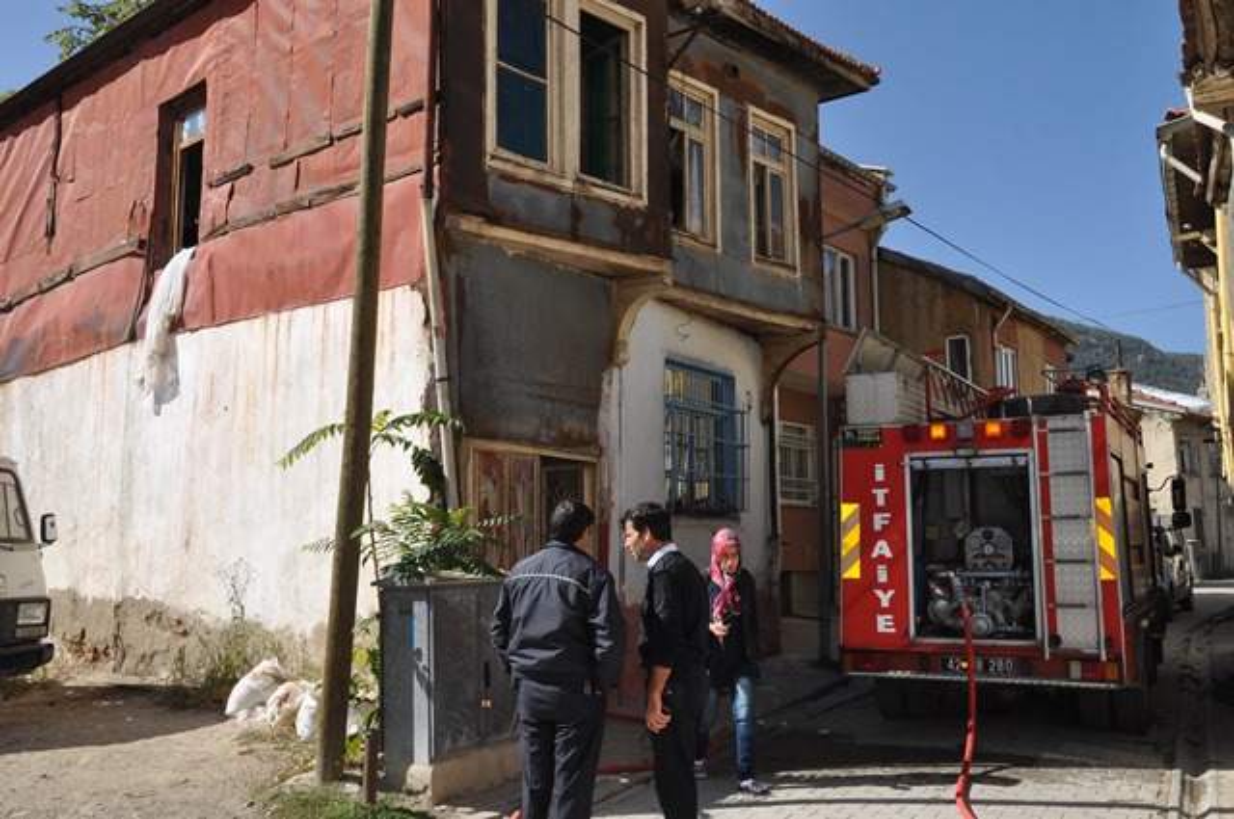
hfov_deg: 57.3
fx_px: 1130
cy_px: 410
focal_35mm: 33
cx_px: 617
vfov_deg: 39.9
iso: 320
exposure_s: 1/200
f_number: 14
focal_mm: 22
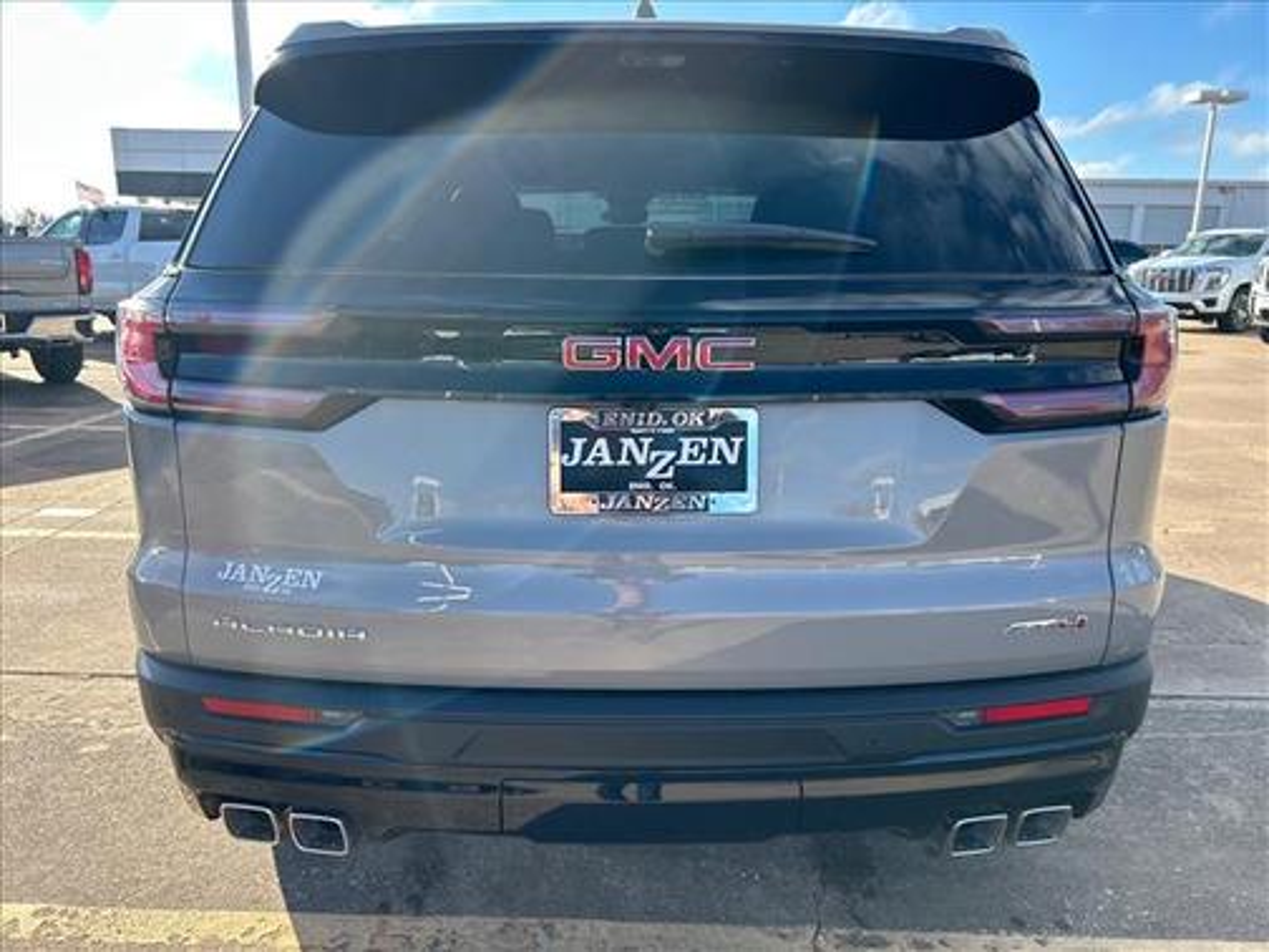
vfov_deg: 53.1
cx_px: 634
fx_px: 953
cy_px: 476
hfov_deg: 67.3
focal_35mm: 26
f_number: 1.5
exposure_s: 1/1038
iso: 50
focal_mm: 5.7
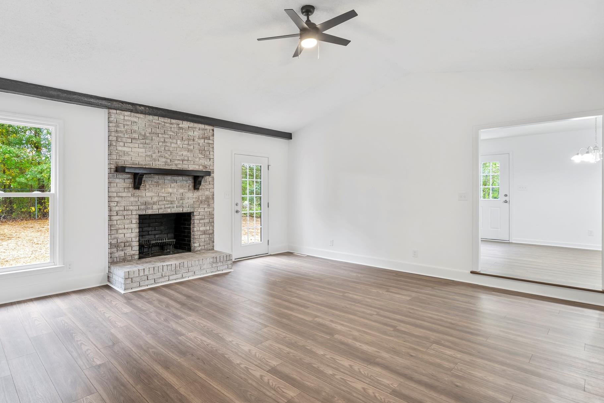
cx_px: 265
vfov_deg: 67.2
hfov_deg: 89.6
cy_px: 220
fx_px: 302
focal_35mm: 18
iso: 100
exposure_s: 1.3
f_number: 11
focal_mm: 16
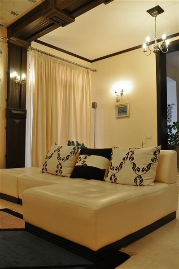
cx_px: 90
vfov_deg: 59.5
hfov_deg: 41.6
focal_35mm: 32
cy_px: 134
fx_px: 235
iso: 800
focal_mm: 21
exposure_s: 1/10
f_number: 8
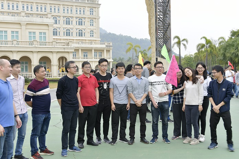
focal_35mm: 39
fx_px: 259
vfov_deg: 34.2
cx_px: 120
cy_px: 80
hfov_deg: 49.6
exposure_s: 1/60
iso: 100
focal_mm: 26
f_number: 5
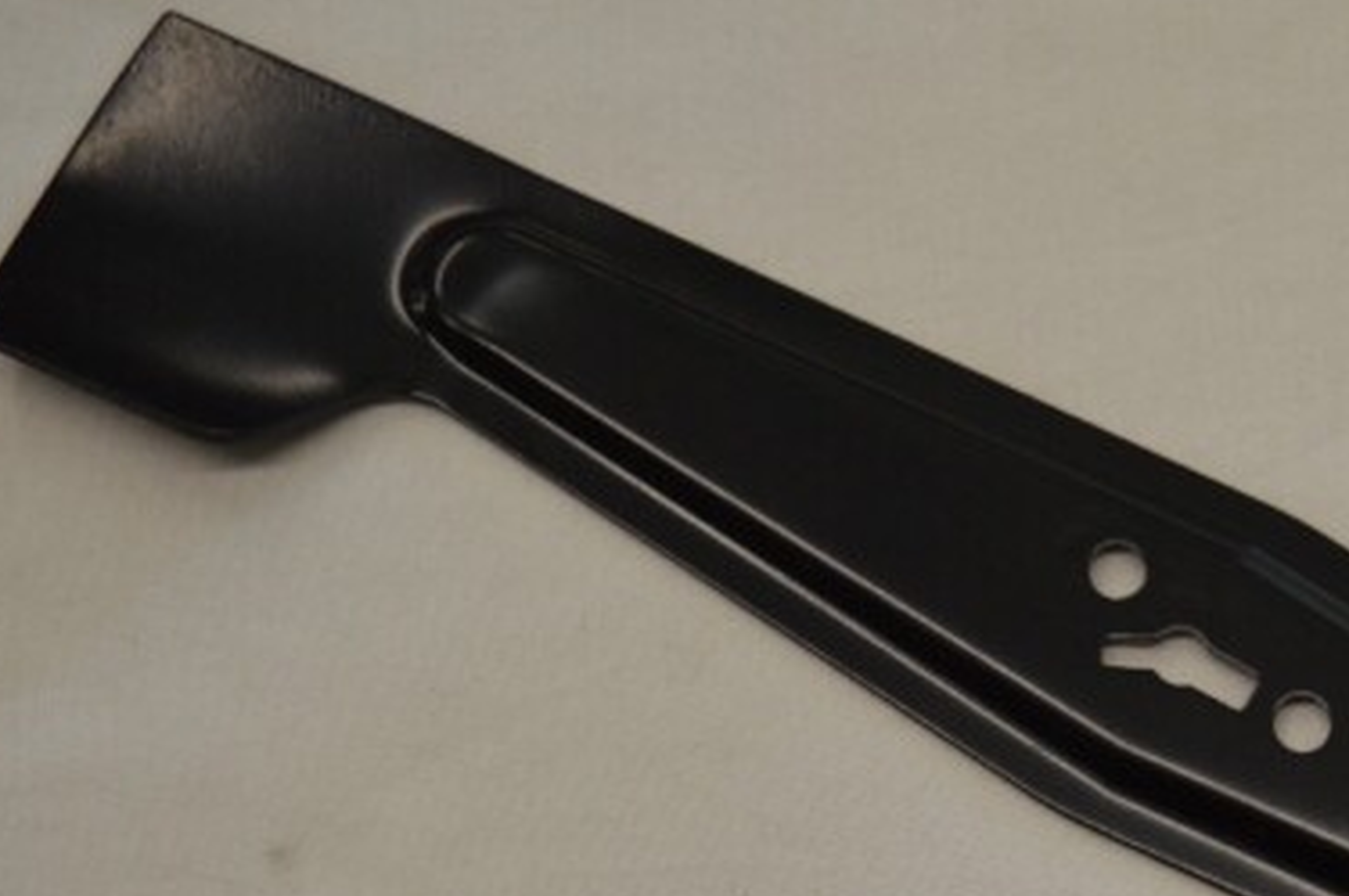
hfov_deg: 20.5
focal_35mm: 98
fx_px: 3667
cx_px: 1184
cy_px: 714
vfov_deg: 13.9
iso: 400
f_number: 4.5
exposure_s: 1/80
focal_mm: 34
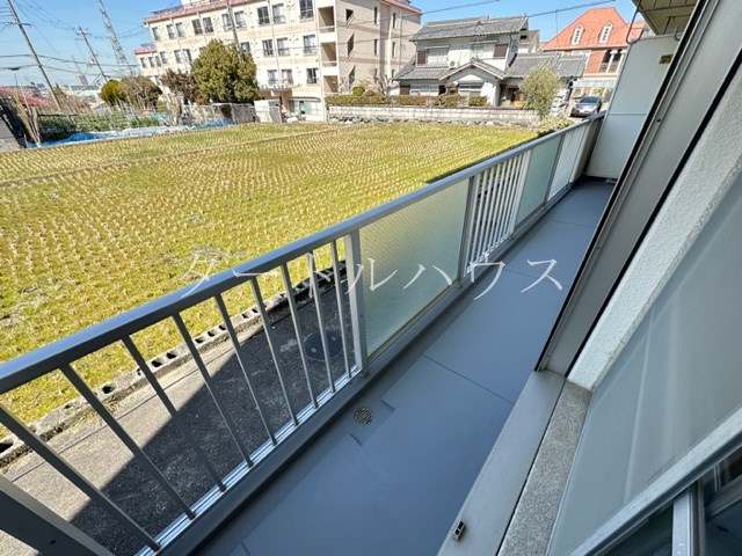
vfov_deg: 85.7
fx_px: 300
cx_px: 371
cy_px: 278
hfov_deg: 102.1
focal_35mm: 14
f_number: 2.2
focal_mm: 2.22
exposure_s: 1/479
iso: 40
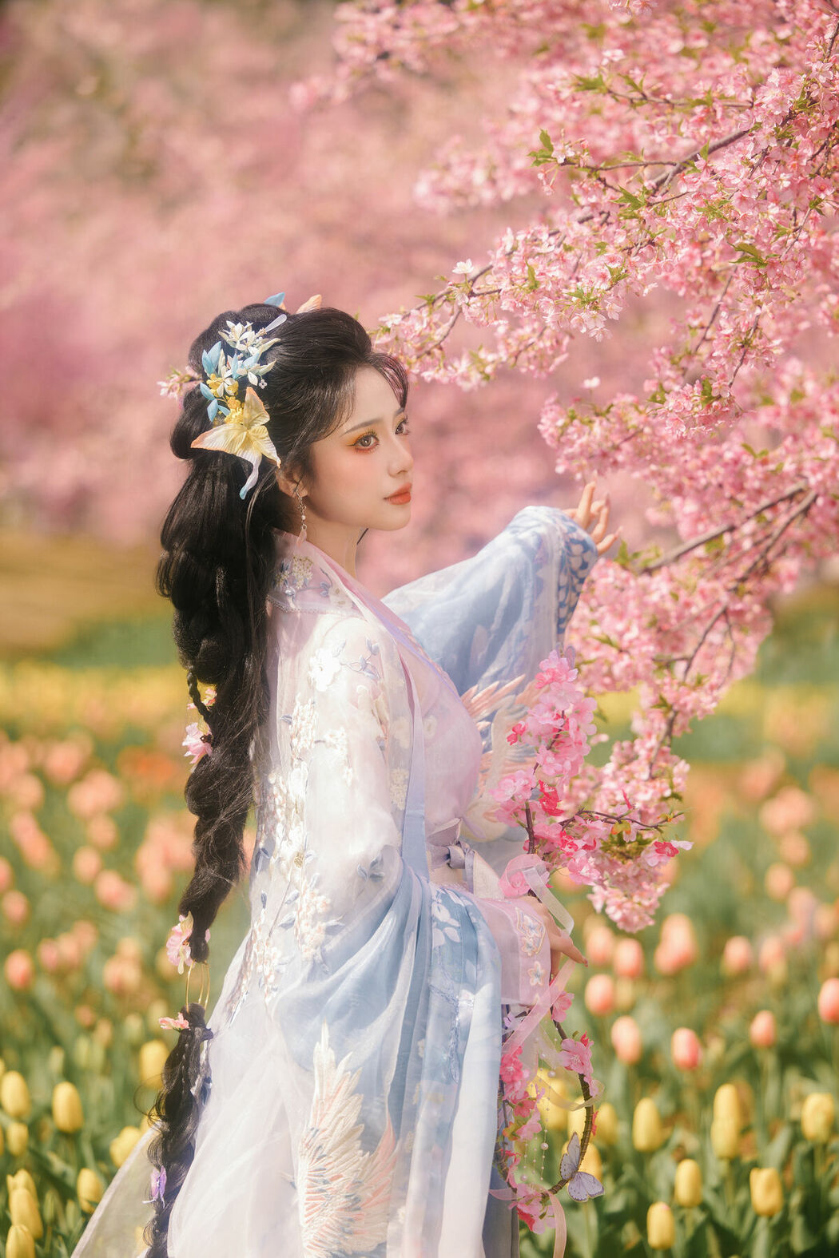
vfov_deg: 15.3
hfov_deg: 10.2
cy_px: 629
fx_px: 4684
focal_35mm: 134
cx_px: 420
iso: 100
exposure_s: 1/800
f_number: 2.8
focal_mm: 135
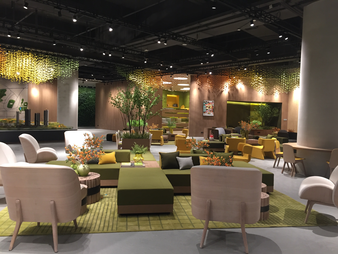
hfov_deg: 61.7
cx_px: 169
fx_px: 283
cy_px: 127
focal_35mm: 29
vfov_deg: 48.2
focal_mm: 4.15
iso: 125
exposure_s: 1/33
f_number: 2.2
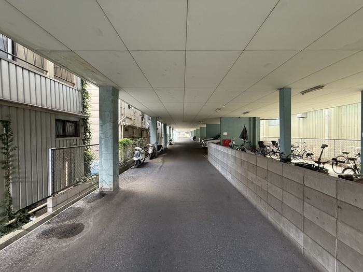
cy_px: 136
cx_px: 182
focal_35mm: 14
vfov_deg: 85.7
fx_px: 147
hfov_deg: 102.1
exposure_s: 1/99
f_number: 2.2
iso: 250
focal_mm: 2.22
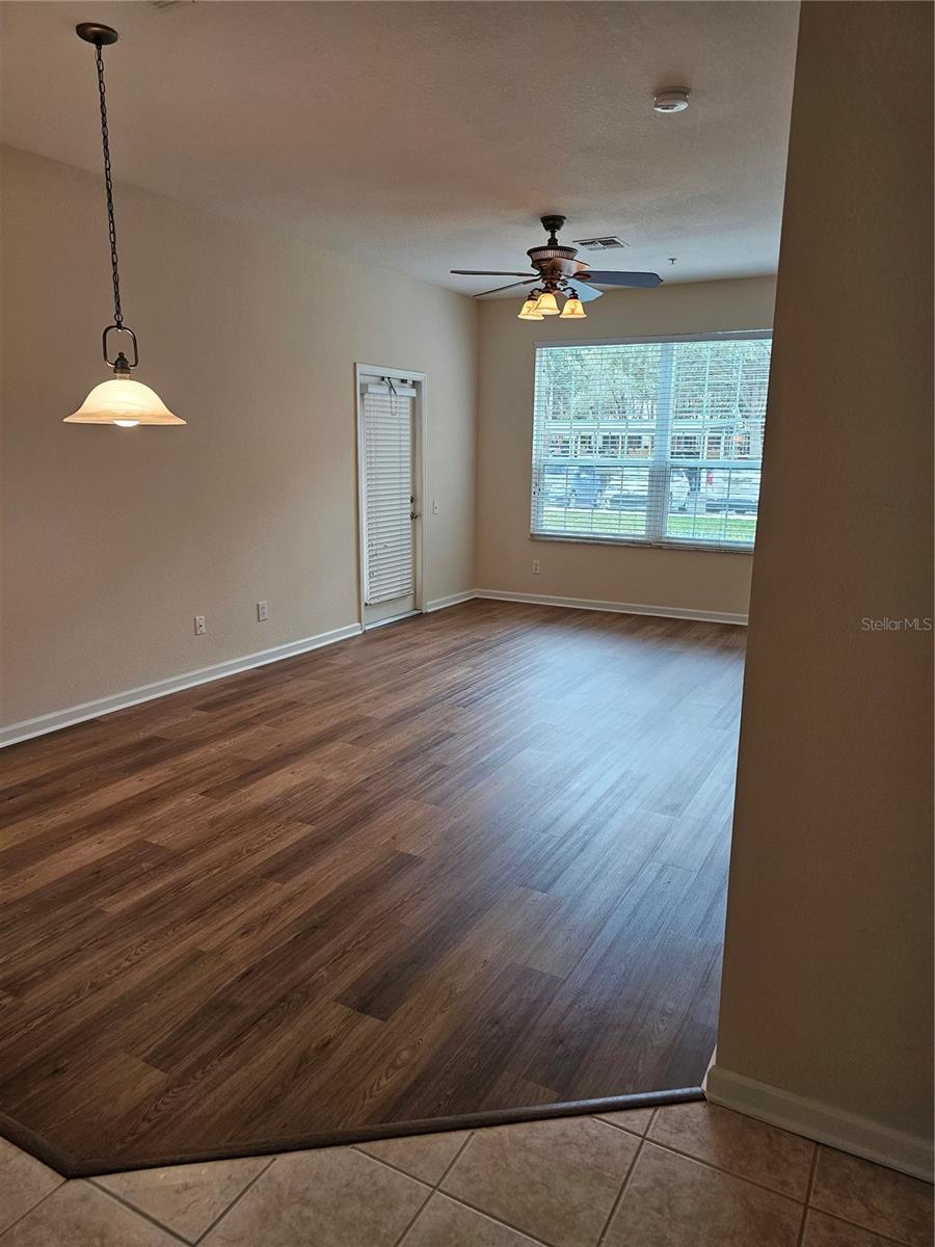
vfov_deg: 73.9
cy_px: 624
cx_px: 468
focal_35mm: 23
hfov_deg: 58.9
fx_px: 828
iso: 160
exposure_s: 1/120
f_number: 1.7
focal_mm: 6.3
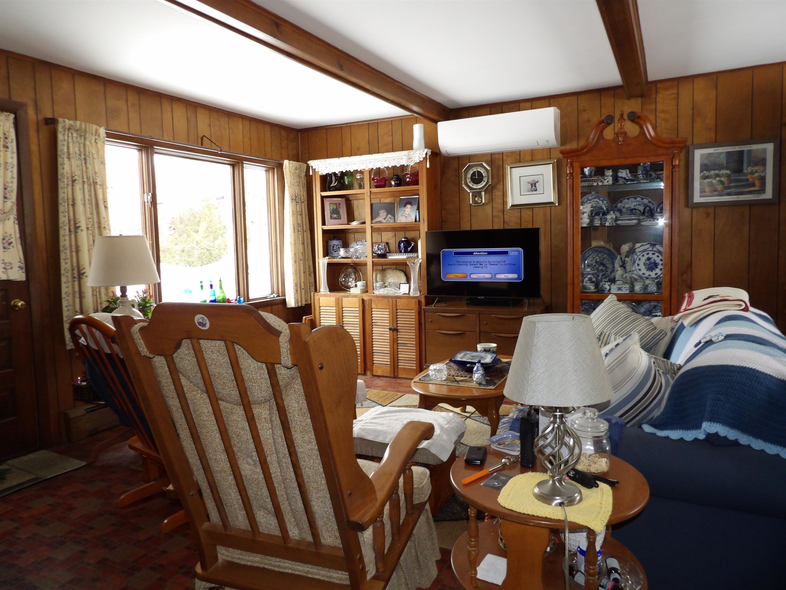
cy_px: 295
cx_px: 393
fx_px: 545
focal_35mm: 24
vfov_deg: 56.8
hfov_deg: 71.6
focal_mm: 4.3
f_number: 3.2
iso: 191
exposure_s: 1/33
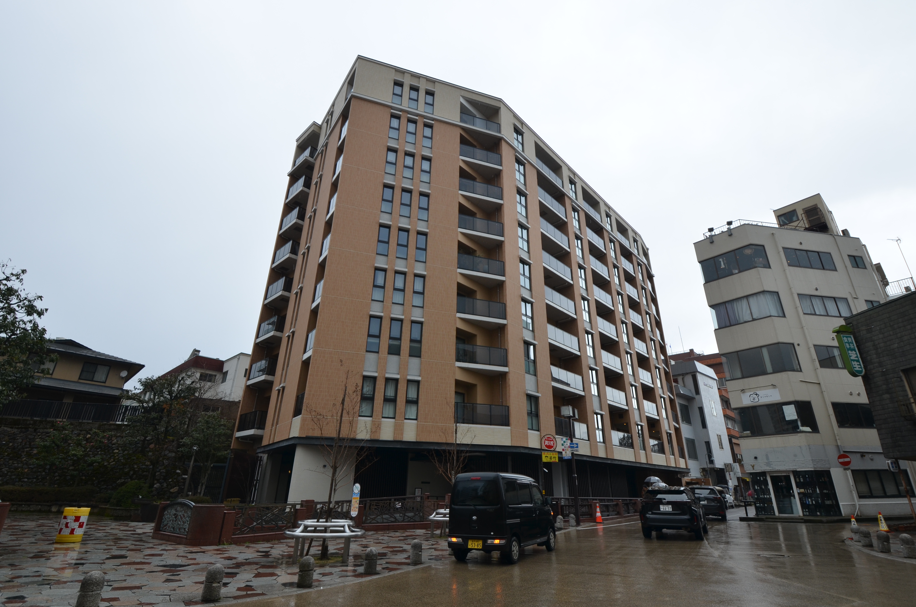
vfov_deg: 71.8
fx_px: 419
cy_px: 304
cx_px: 458
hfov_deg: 95.1
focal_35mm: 16
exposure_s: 1/250
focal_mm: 11
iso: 200
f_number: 8
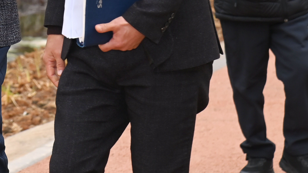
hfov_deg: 7.0
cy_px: -98
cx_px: -78
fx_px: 2507
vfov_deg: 3.9
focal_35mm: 307
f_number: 6.3
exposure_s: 1/500
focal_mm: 110
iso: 400
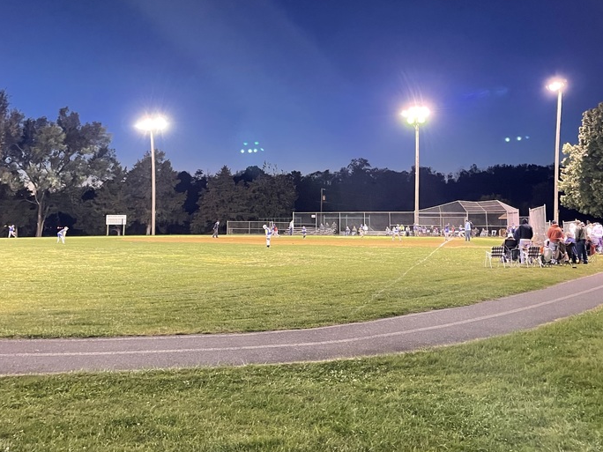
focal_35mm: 38
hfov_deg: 48.9
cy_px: 141
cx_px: 338
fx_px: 662
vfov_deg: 37.2
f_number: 1.6
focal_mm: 4.2
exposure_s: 1/30
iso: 500
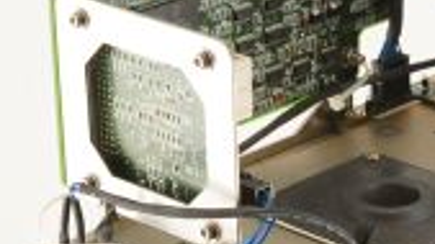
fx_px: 2145
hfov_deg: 11.5
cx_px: 358
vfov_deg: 6.4
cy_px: 361
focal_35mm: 186
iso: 1600
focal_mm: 50
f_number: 13
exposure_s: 1/160
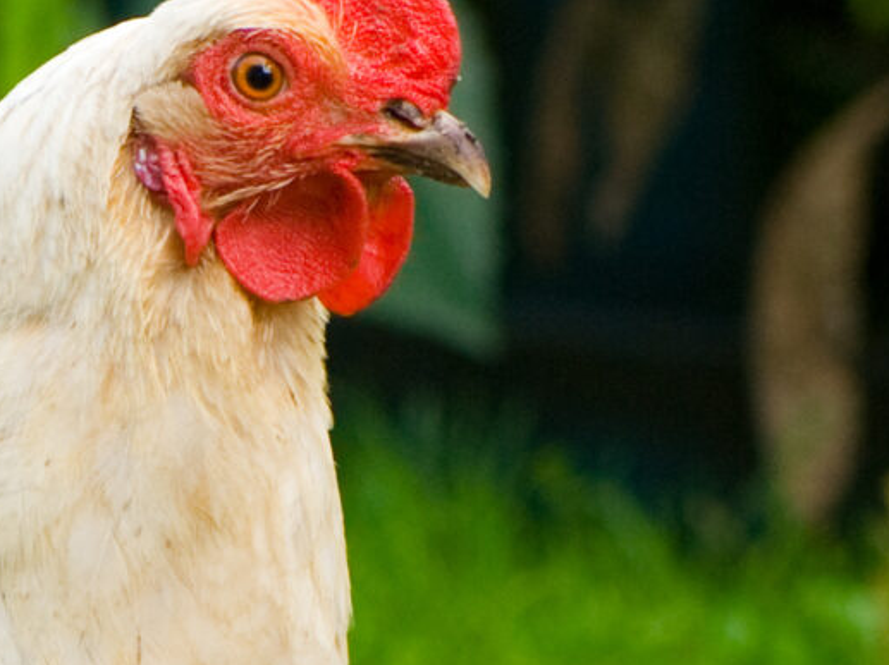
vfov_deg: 2.0
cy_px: 990
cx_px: -258
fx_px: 19283
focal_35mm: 751
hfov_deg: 2.6
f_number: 4.5
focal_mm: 105
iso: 200
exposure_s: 1/320
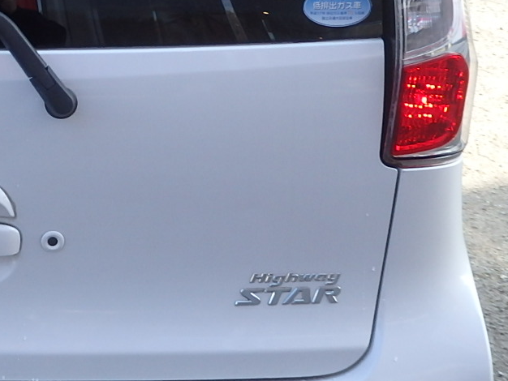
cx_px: -44
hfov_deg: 20.4
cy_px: 120
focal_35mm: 92
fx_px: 1351
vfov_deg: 16.0
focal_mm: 5.5
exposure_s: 1/200
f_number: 3.3
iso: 125
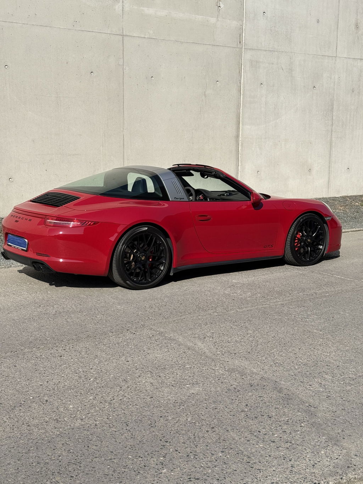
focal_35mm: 48
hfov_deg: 30.3
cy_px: 242
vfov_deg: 39.7
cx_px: 182
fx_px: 671
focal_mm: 6.76
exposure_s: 1/5208
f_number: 1.78
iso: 64
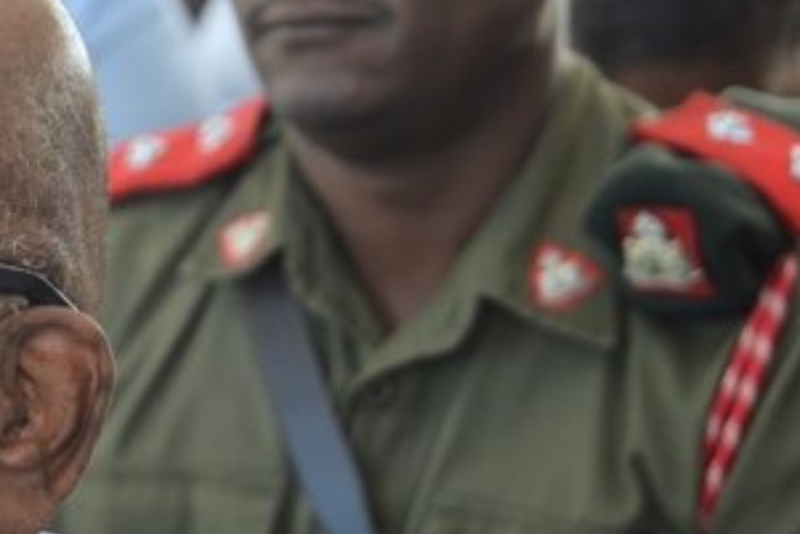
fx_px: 3779
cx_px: -213
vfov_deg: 8.1
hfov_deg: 11.8
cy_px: 294
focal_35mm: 170
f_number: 6.3
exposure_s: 1/160
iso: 200
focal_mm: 50
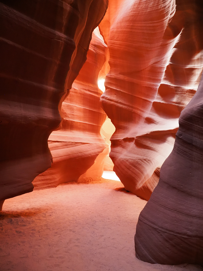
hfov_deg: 56.8
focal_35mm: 24
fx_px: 188
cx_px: 102
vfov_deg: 71.6
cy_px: 136
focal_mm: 12
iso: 3200
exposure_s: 1/13
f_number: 4.5
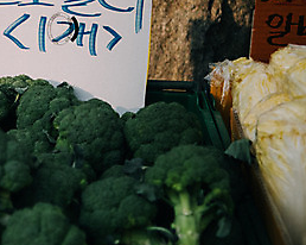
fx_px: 1086
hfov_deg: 15.5
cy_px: 73
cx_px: -48
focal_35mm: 120
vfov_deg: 12.8
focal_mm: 55
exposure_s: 1/8000
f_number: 3.2
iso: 800
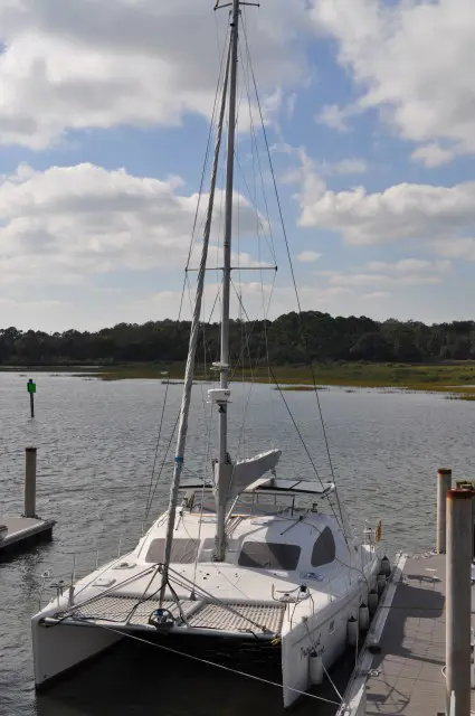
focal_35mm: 48
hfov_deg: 28.0
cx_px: 238
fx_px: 953
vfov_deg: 41.2
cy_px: 358
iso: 200
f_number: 11
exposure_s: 1/500
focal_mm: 32
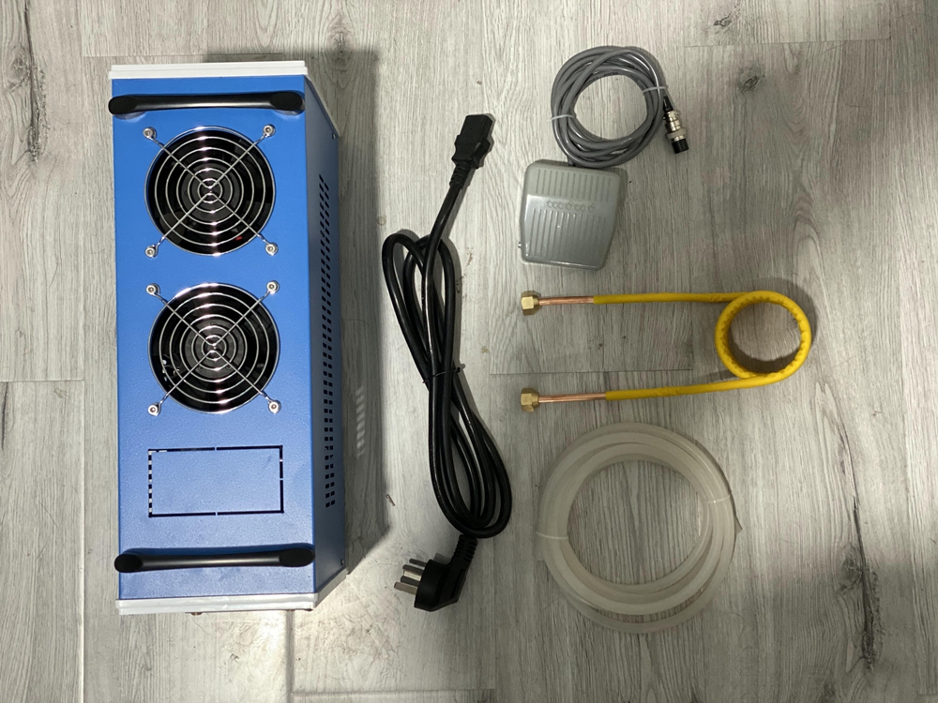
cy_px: 352
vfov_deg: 28.0
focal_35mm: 52
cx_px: 469
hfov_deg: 36.8
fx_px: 1409
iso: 250
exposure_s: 1/50
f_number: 2
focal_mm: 6
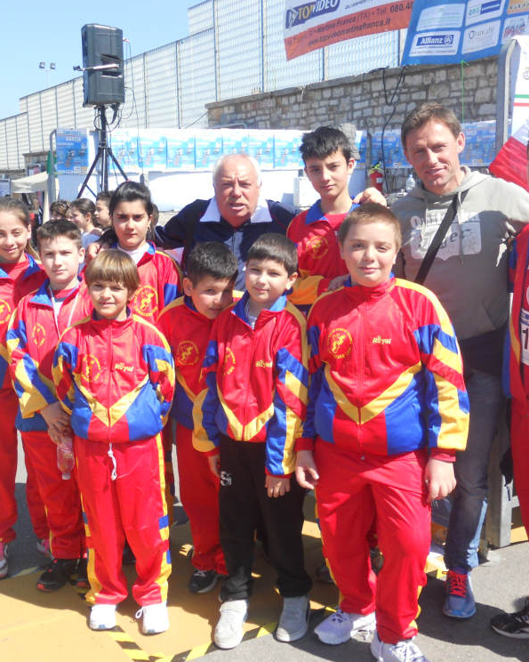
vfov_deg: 43.8
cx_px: 260
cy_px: 330
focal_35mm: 42
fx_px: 822
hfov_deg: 35.7
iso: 80
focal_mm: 5.8
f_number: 3.5
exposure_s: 1/500
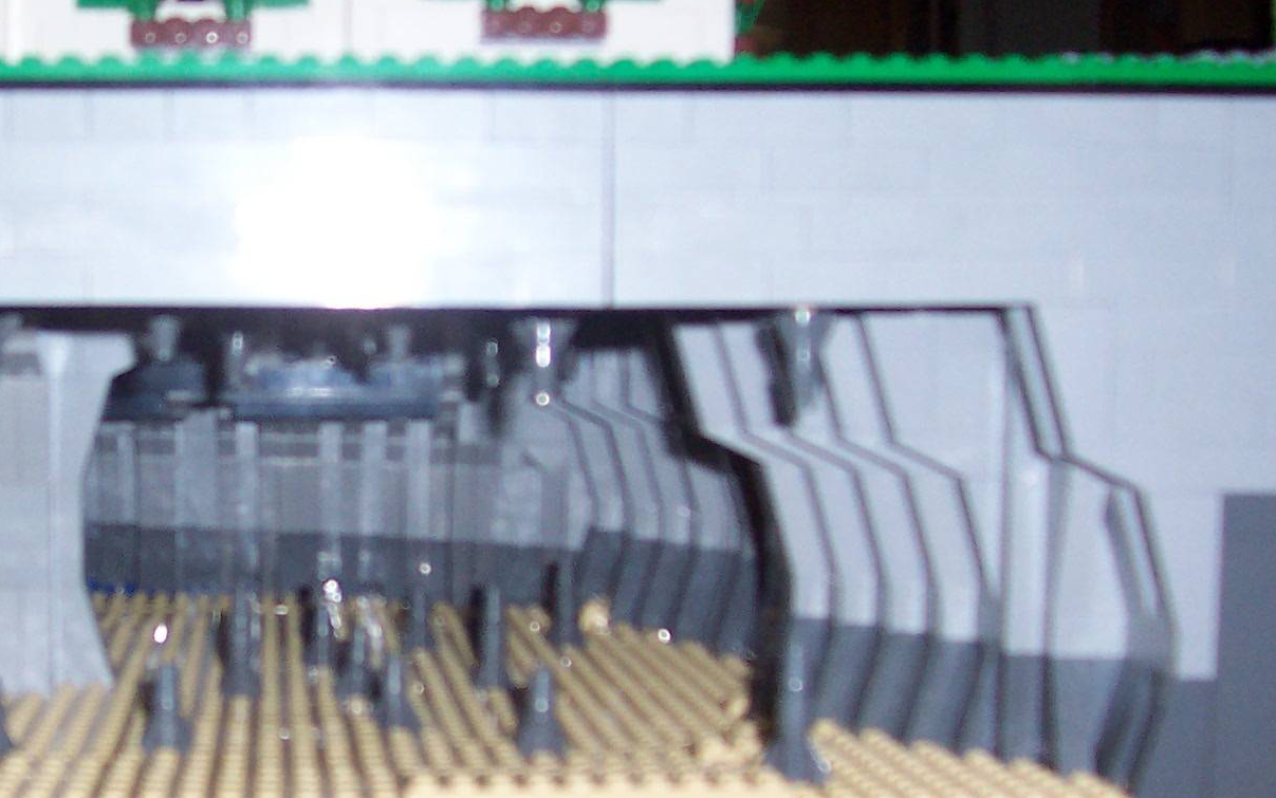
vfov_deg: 19.7
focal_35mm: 66
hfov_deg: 30.4
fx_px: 2296
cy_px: 525
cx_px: 277
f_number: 2.8
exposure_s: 1/60
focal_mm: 5.6
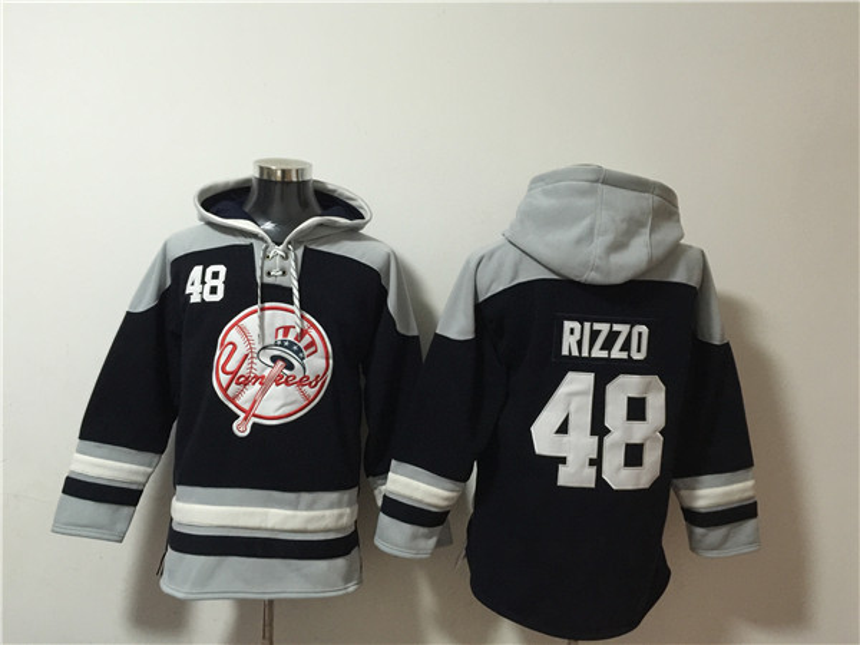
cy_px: 322
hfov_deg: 61.7
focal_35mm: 29
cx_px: 430
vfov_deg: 48.2
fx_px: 720
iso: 160
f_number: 2.2
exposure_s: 1/8
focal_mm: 4.15
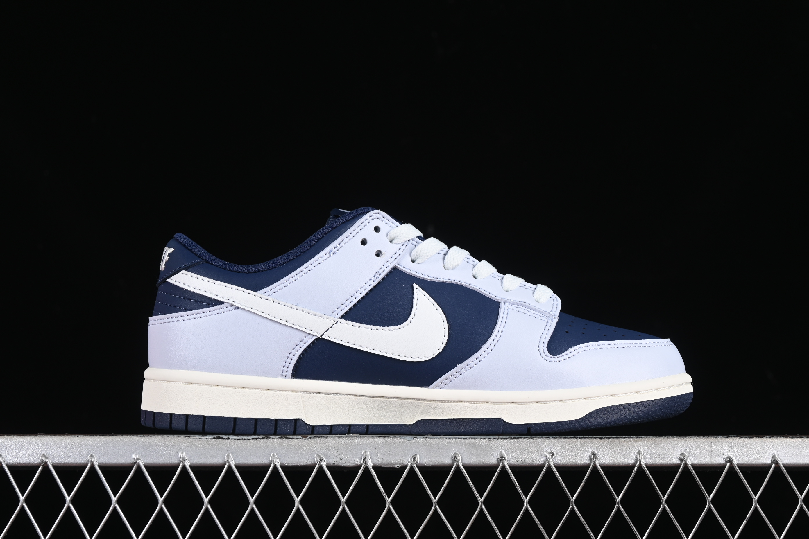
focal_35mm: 75
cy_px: 270
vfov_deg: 18.2
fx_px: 1685
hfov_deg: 27.0
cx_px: 404
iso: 160
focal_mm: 50
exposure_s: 1/60
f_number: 7.1
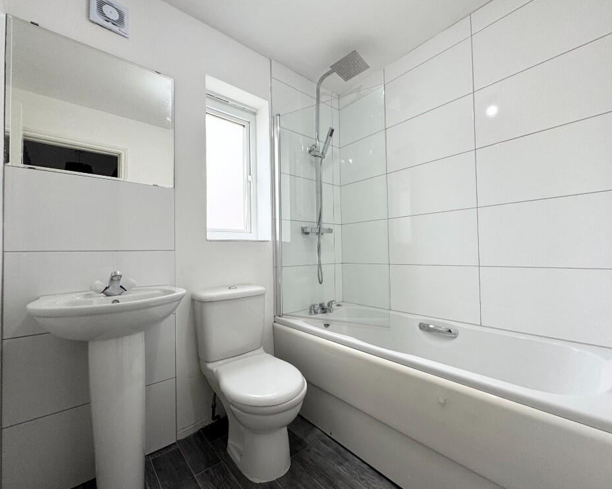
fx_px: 272
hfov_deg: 96.7
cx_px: 321
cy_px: 247
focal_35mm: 15
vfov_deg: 84.0
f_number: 2.2
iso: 100
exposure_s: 1/99
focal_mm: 2.22
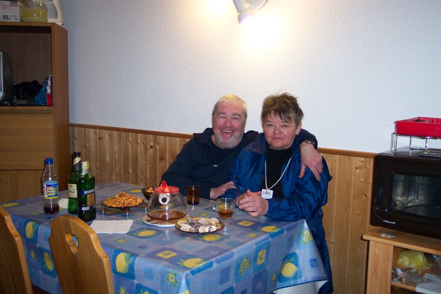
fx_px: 465
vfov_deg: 35.1
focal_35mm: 38
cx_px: 220
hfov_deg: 50.7
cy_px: 147
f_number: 2.8
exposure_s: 1/30
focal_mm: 8
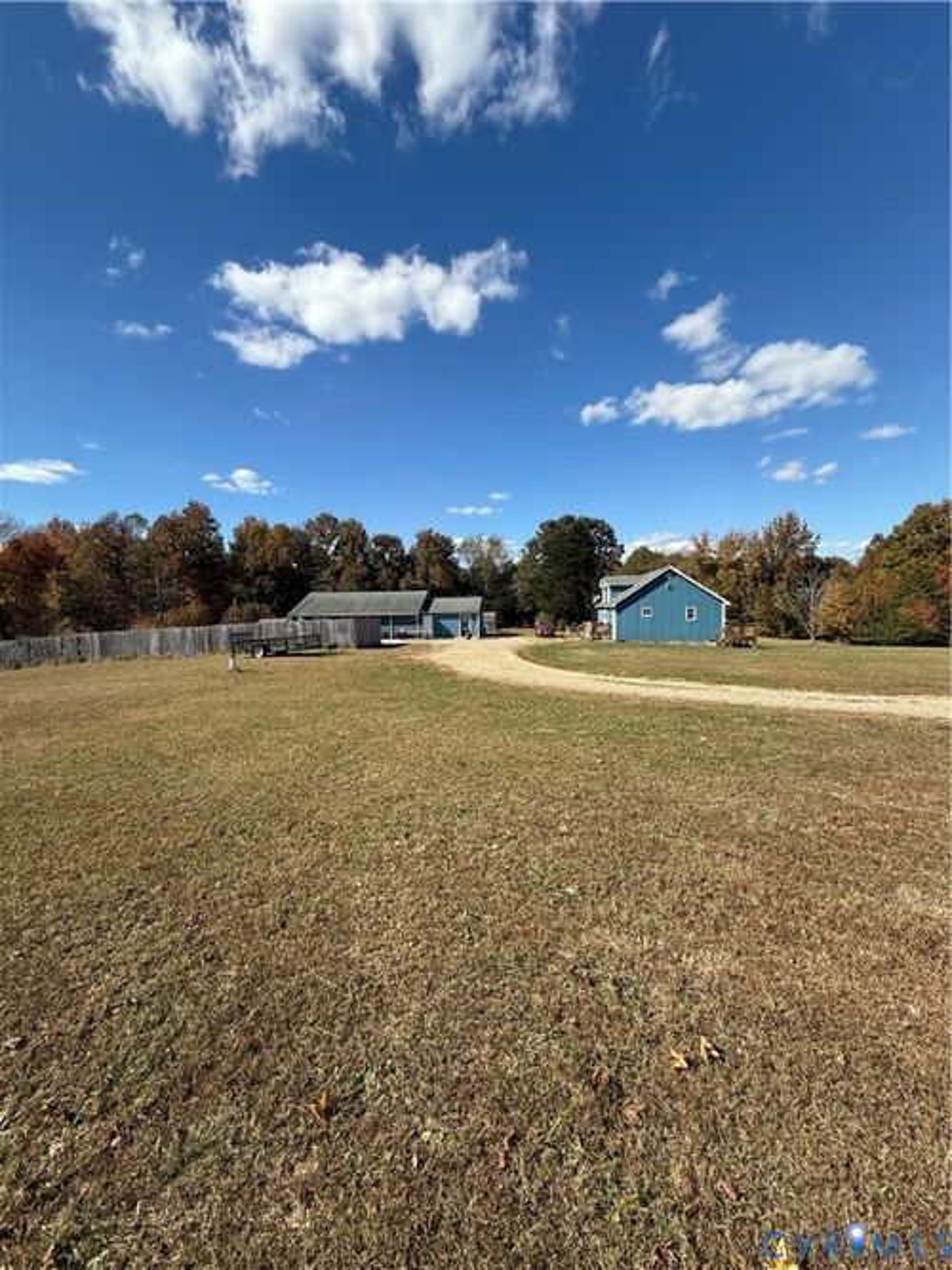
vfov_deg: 102.1
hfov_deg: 85.7
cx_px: 476
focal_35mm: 14
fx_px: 514
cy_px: 635
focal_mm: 2.22
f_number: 2.2
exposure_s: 1/1848
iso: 50
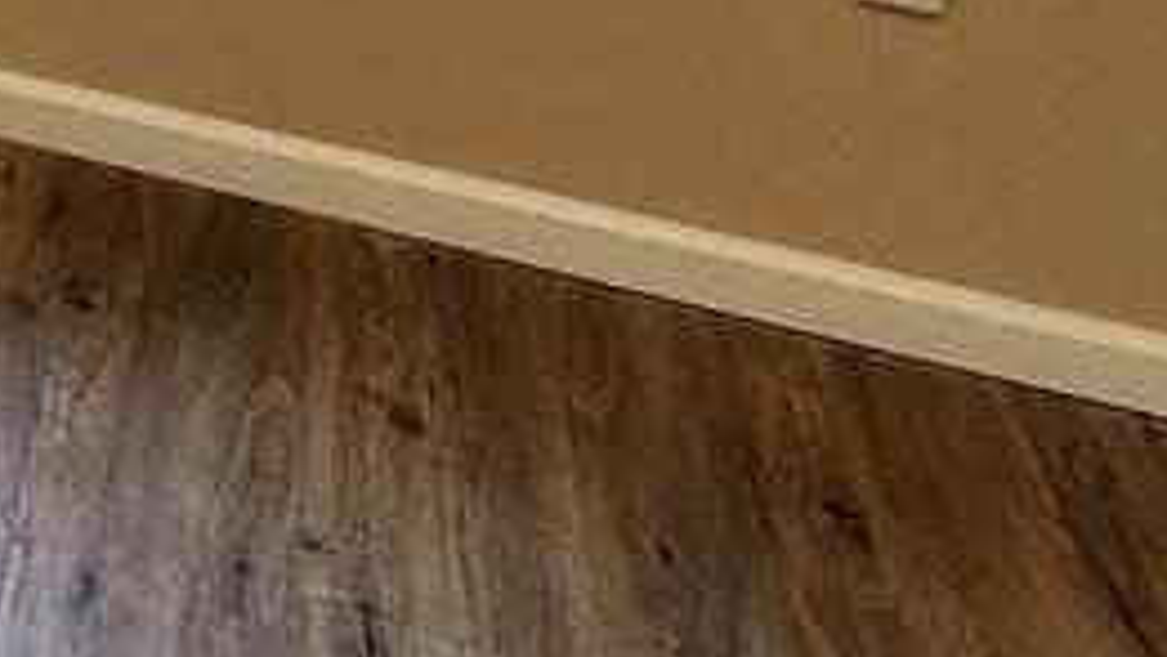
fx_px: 2414
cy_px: -465
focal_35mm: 78
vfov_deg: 14.0
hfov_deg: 16.2
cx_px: -1467
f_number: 2.2
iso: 125
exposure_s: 1/60
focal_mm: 2.2
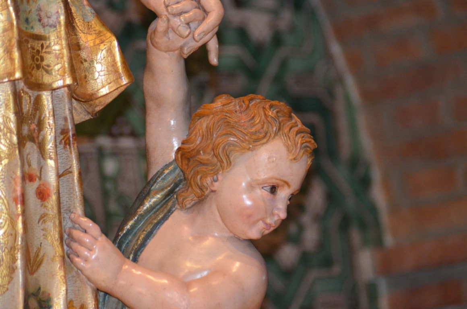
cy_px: 154
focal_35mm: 202
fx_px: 2621
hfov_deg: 10.2
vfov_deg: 6.8
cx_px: 234
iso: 3200
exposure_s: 1/60
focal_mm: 135
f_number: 4.2
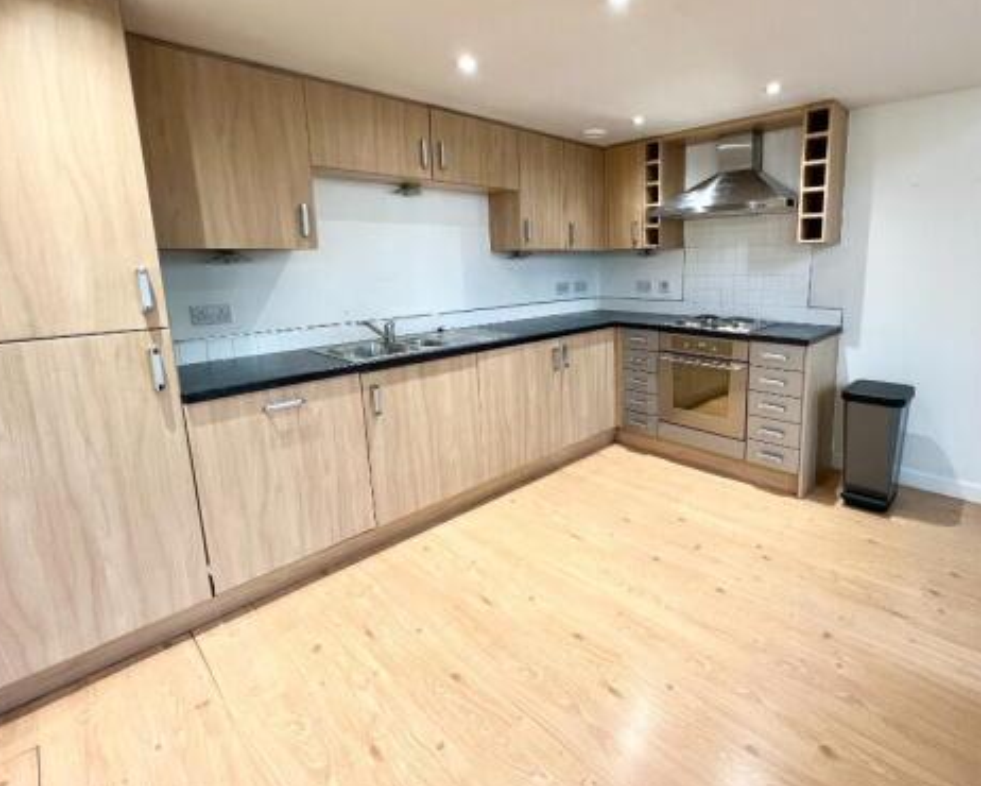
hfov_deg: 91.9
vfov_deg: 80.1
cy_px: 345
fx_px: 465
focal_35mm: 16
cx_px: 587
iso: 200
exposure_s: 1/50
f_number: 1.8
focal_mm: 1.57
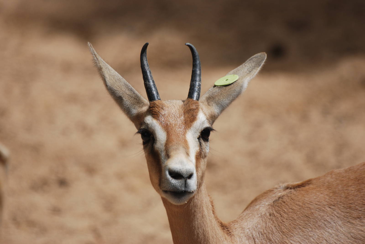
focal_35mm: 450
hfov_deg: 4.6
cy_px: 122
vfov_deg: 3.1
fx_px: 4568
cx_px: 182
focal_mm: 300
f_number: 5.6
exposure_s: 1/1000
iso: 200
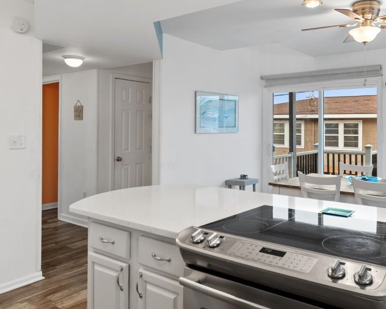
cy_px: 124
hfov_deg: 59.2
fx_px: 331
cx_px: 253
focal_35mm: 29
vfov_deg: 49.7
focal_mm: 10
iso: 100
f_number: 4.5
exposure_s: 1/13
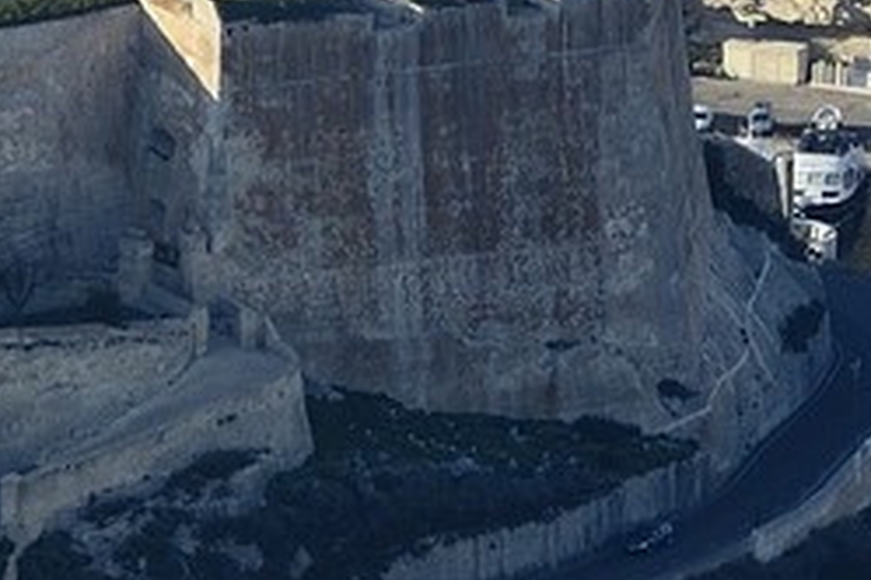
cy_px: 73
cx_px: -1752
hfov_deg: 2.3
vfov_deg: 1.5
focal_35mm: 900
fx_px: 21773
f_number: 7.1
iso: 400
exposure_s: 1/1000
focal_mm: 140
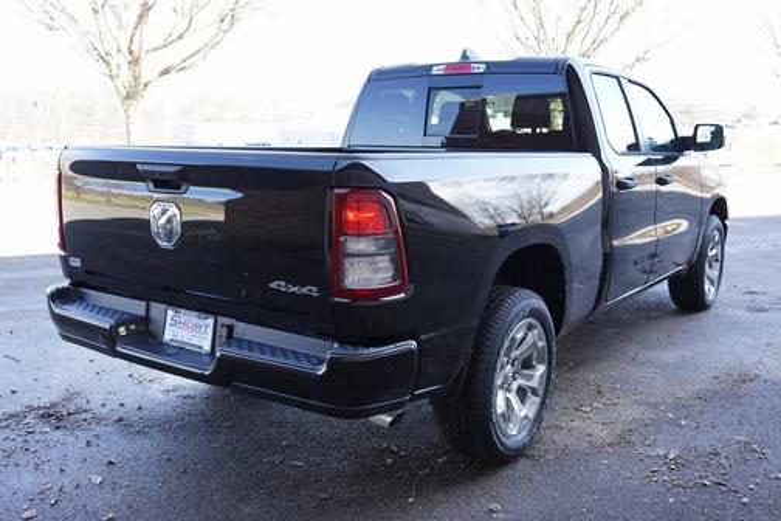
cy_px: 260
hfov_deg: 54.4
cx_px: 390
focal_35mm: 35
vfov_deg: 37.9
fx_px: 759
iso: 1600
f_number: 5.6
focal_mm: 35
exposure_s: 1/640
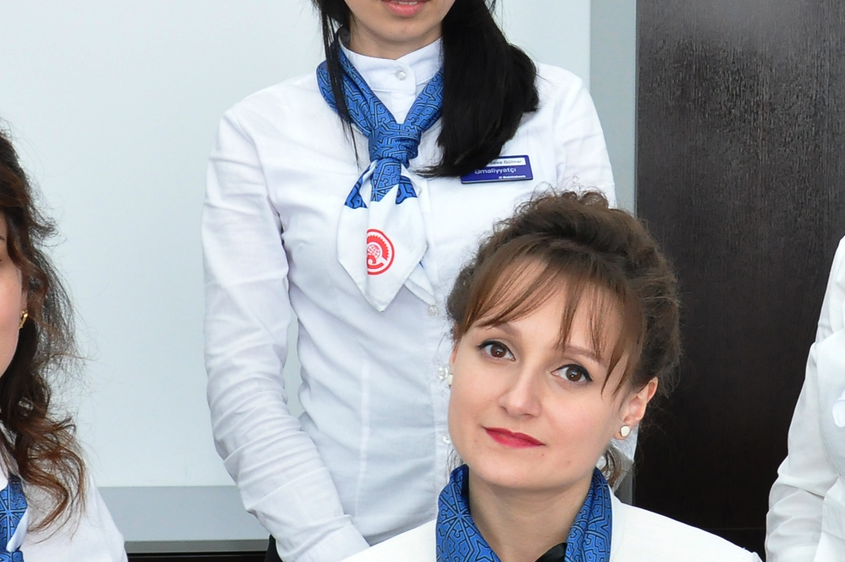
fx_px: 2251
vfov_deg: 14.2
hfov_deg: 21.1
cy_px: 336
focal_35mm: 96
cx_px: 644
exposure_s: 1/80
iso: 1000
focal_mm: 22
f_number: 6.3
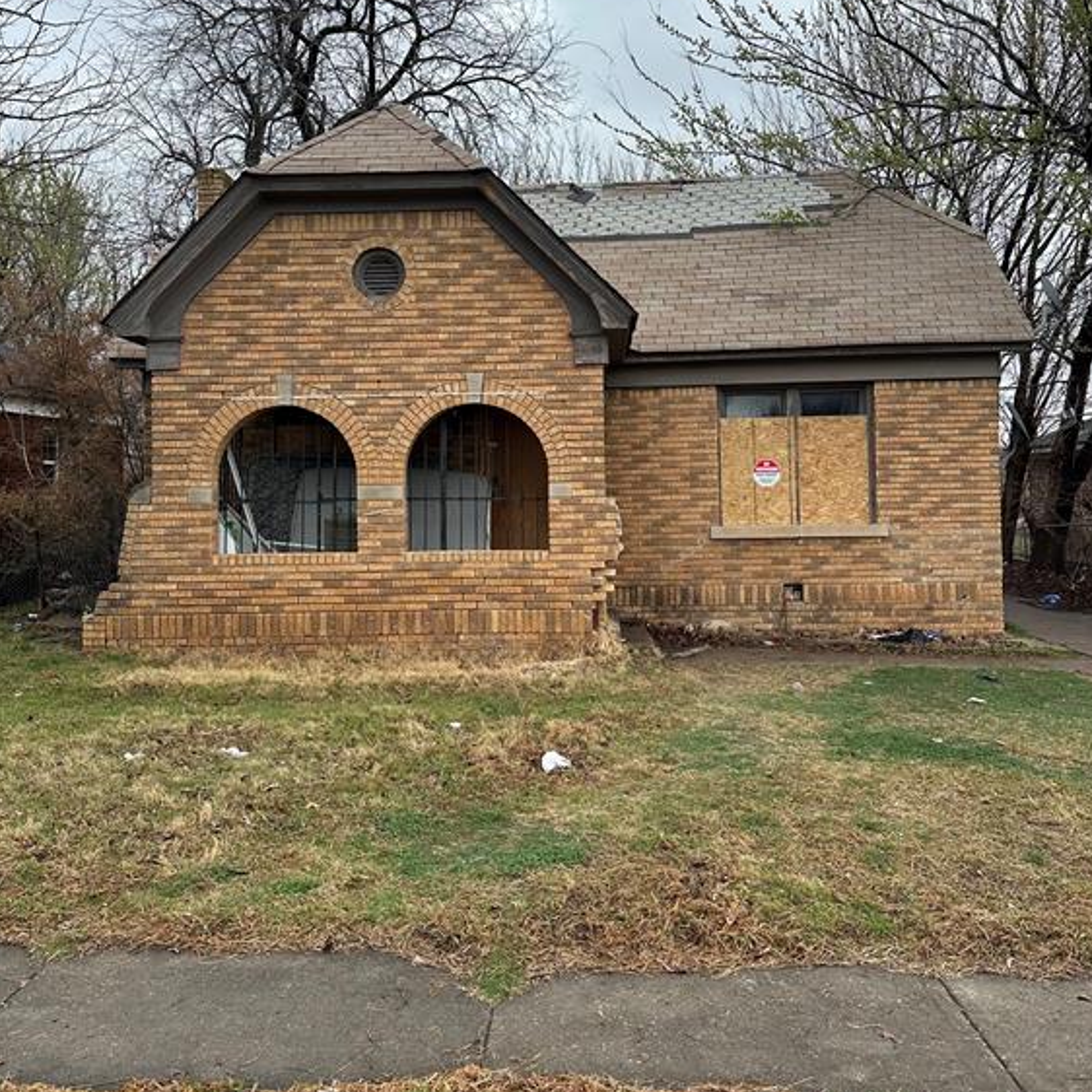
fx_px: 1035
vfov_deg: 55.4
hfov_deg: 55.6
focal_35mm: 29
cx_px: 554
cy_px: 468
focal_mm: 6.86
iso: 80
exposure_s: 1/3472
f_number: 1.78
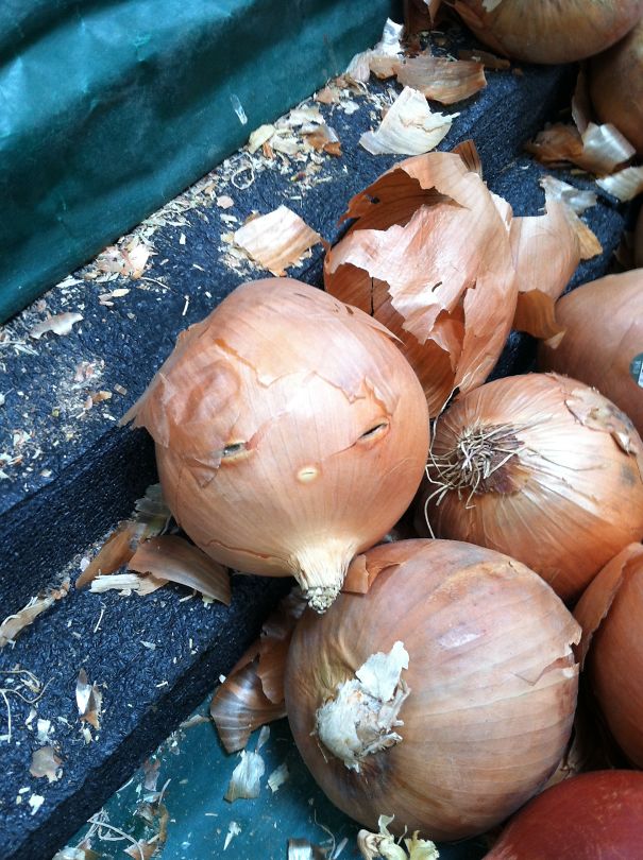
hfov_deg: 40.6
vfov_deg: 52.7
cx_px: 322
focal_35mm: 35
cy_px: 430
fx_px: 869
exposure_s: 1/30
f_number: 2.8
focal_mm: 3.85
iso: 100
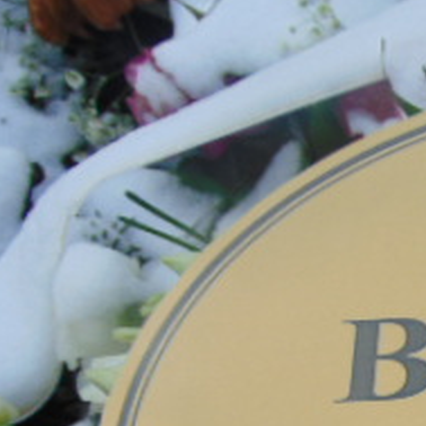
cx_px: 629
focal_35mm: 75
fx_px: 1044
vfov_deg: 22.0
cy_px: 451
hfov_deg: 20.1
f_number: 3
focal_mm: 4.5
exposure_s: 1/500
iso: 80
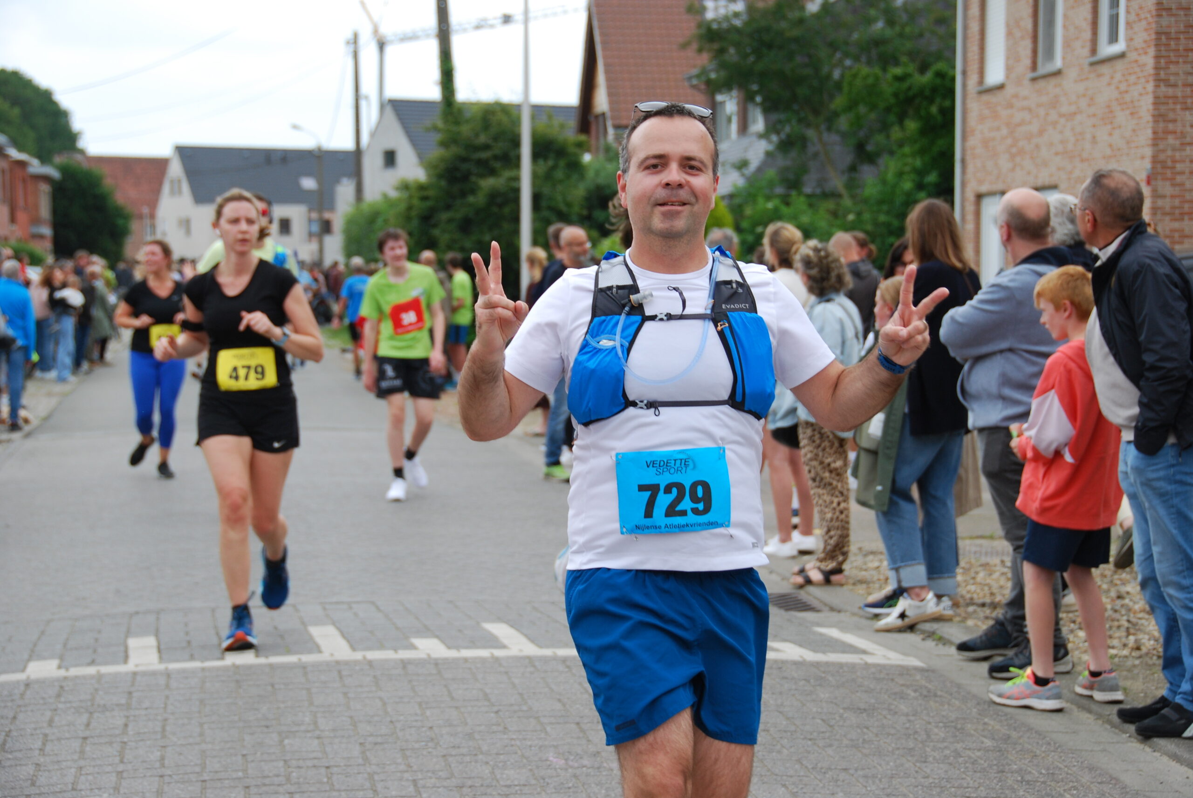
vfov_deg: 16.6
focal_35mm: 82
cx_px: 596
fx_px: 2737
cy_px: 399
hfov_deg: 24.6
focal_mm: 55
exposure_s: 1/640
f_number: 4.8
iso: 200
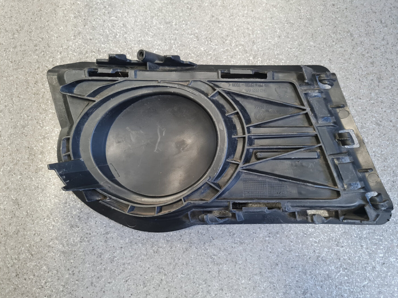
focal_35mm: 26
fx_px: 299
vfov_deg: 53.1
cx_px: 199
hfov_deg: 67.3
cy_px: 149
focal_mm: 5.4
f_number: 1.8
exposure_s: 1/50
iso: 200
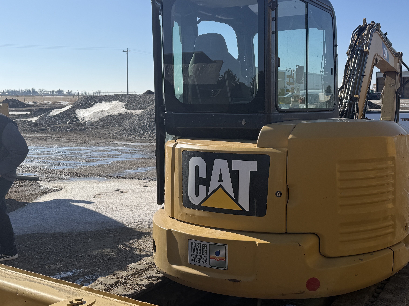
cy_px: 145
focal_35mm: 39
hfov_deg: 46.9
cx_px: 280
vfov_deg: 36.8
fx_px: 461
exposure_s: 1/5319
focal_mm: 6.76
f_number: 1.78
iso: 80
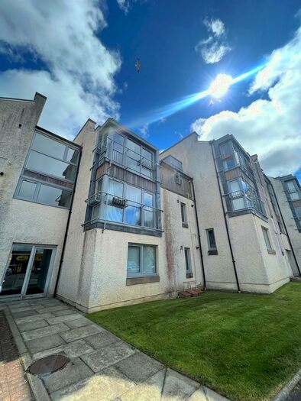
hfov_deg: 89.9
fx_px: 151
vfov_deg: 106.2
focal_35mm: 13
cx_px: 150
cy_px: 200
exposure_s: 1/1553
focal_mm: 1.57
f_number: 1.8
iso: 32
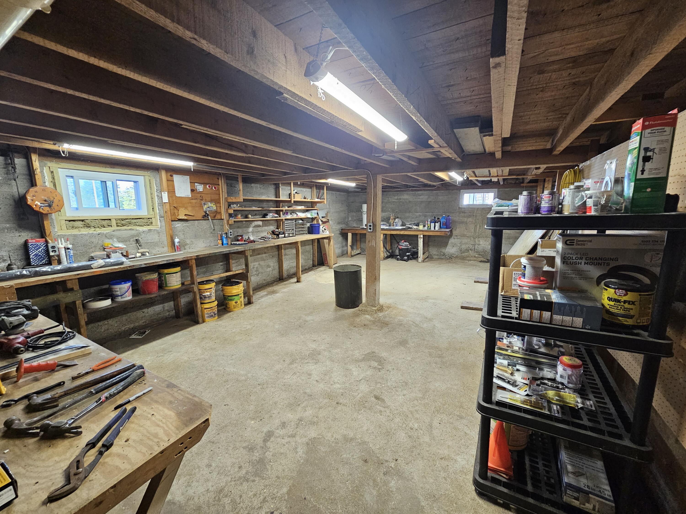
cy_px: 257
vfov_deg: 89.9
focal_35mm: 13
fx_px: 258
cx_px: 343
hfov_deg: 106.2
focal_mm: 2.2
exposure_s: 1/60
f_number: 2.2
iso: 250
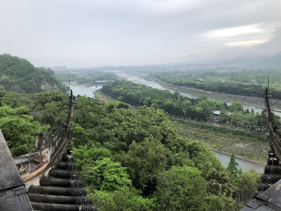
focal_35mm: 28
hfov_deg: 63.4
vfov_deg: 49.7
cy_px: 106
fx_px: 227
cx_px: 140
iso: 20
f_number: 1.8
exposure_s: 1/527
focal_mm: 4
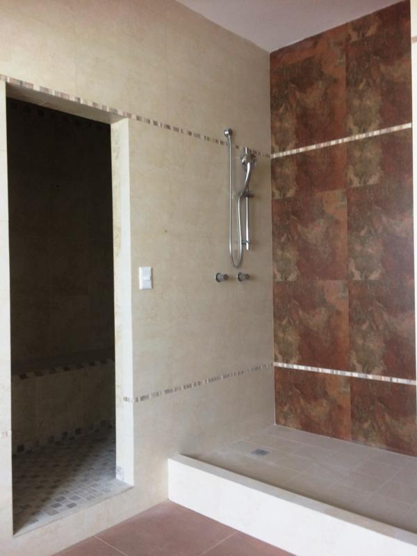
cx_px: 208
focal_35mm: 29
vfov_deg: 61.7
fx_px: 466
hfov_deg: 48.2
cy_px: 278
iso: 100
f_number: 2.2
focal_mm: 4.15
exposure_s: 1/30
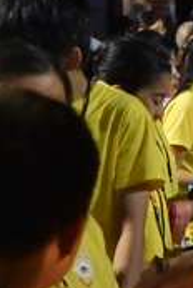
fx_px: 1201
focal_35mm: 150
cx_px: 225
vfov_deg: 13.7
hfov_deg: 9.1
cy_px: 146
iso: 8000
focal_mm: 40
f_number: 5
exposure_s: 1/125
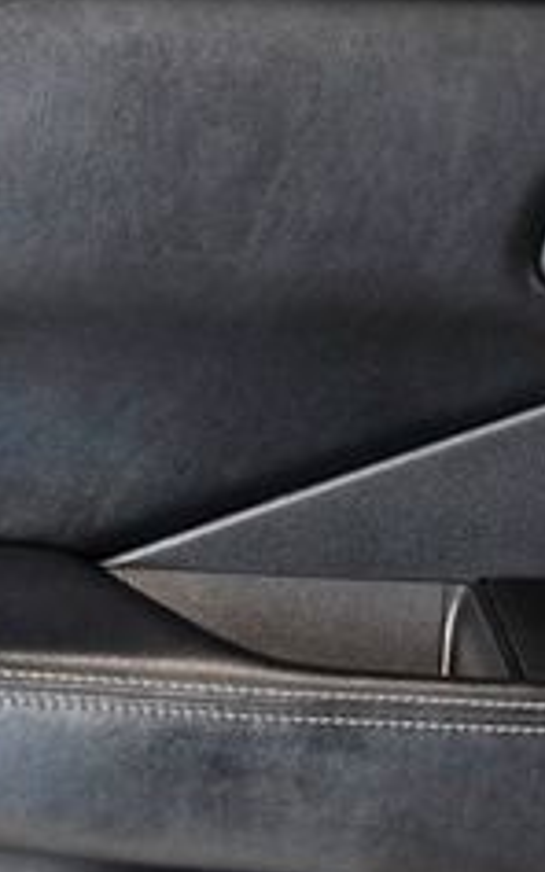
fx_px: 2949
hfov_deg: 10.5
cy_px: 640
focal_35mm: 124
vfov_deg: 16.8
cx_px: 497
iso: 2500
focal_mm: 30
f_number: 4.5
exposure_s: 1/160
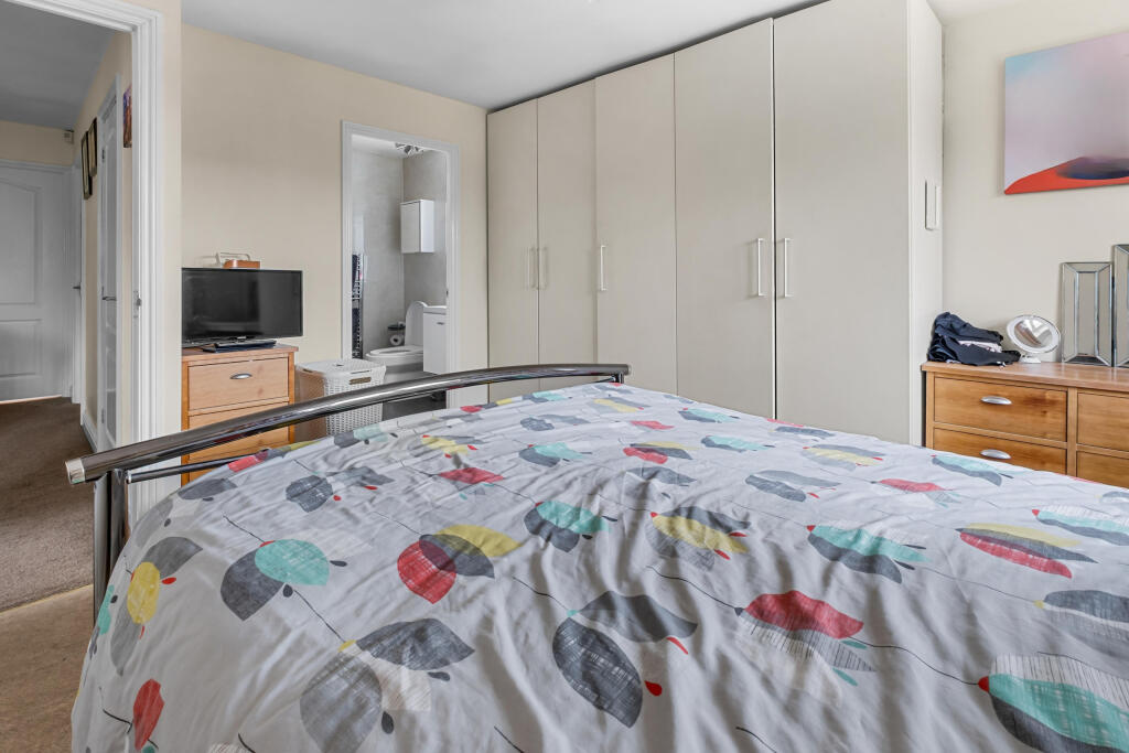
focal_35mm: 15
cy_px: 376
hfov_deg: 100.4
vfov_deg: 77.3
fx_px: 470
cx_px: 564
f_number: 8
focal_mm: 10
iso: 160
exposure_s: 1/1.11
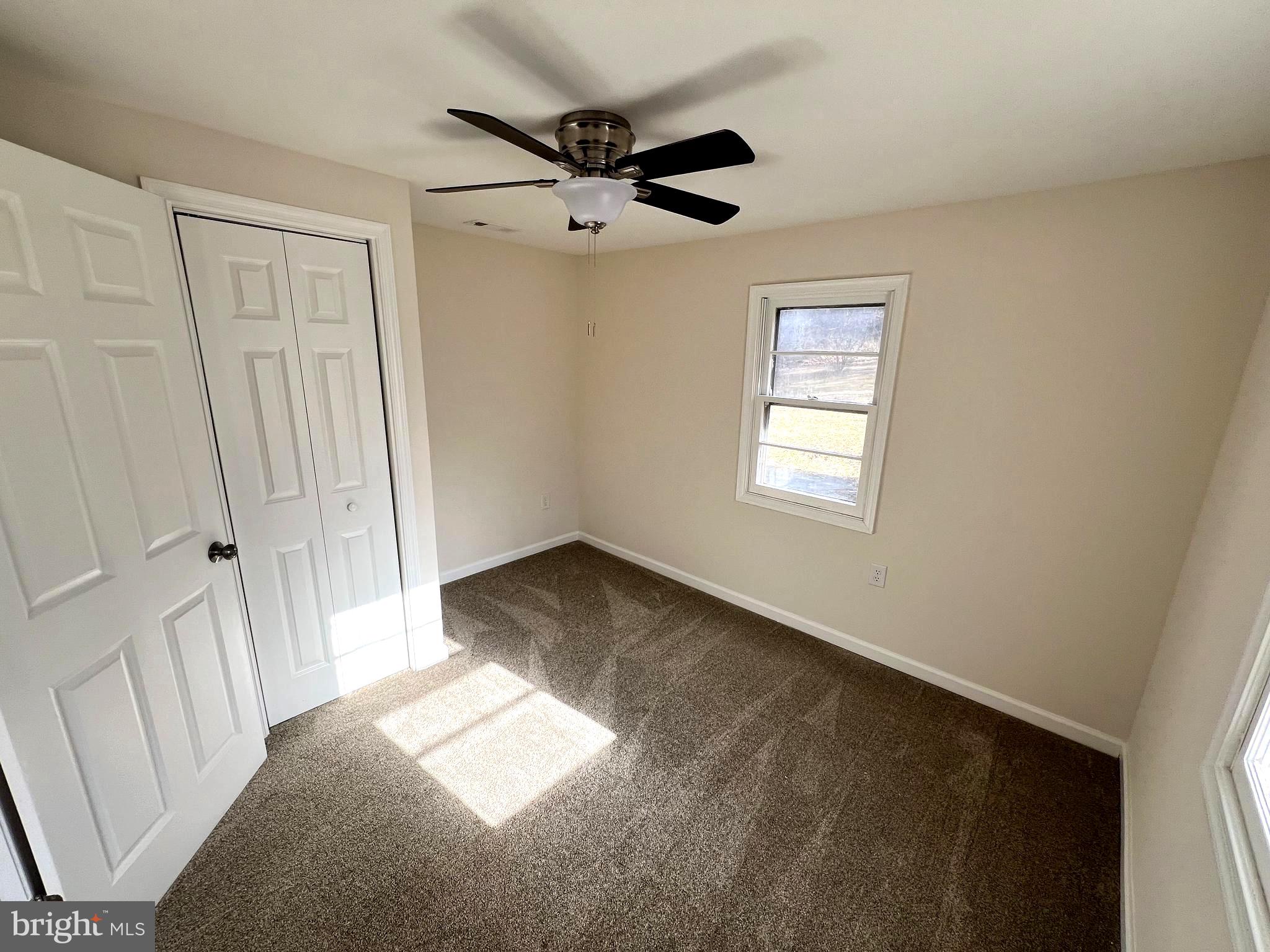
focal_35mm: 13
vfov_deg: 89.9
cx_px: 635
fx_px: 477
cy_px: 476
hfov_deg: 106.2
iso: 32
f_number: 1.8
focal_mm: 1.57
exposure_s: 1/234
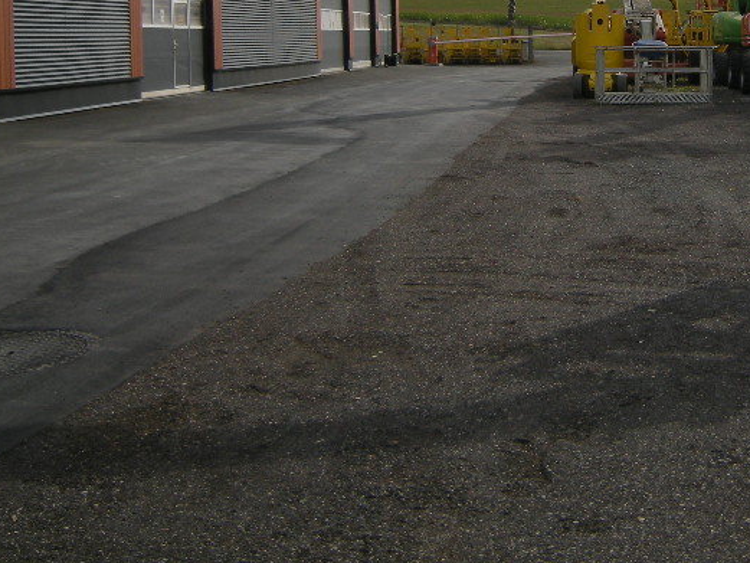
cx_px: 606
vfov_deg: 25.6
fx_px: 1192
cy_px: 33
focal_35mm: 55
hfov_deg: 33.8
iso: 64
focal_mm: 4.7
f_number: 5.6
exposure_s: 1/337
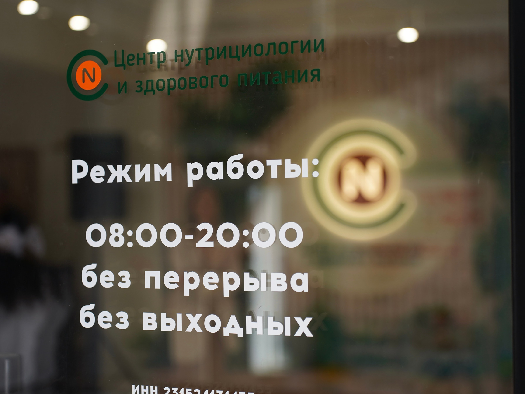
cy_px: 196
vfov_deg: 25.2
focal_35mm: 58
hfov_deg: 33.2
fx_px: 880
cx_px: 269
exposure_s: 1/250
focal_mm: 53
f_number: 2.8
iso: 100
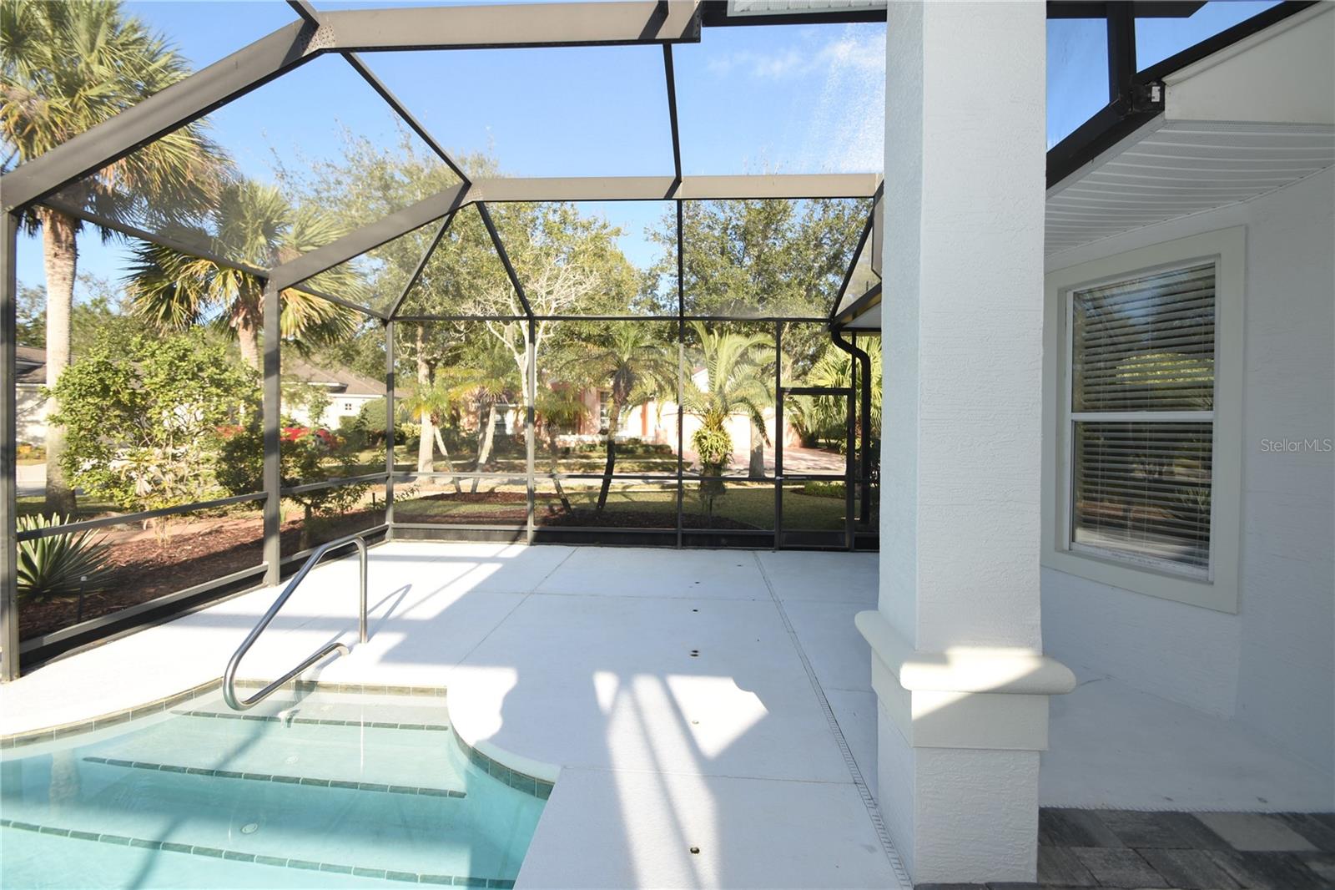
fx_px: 556
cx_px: 668
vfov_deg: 77.3
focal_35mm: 15
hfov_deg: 100.4
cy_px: 445
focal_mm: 10
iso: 100
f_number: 6.3
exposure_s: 1/160
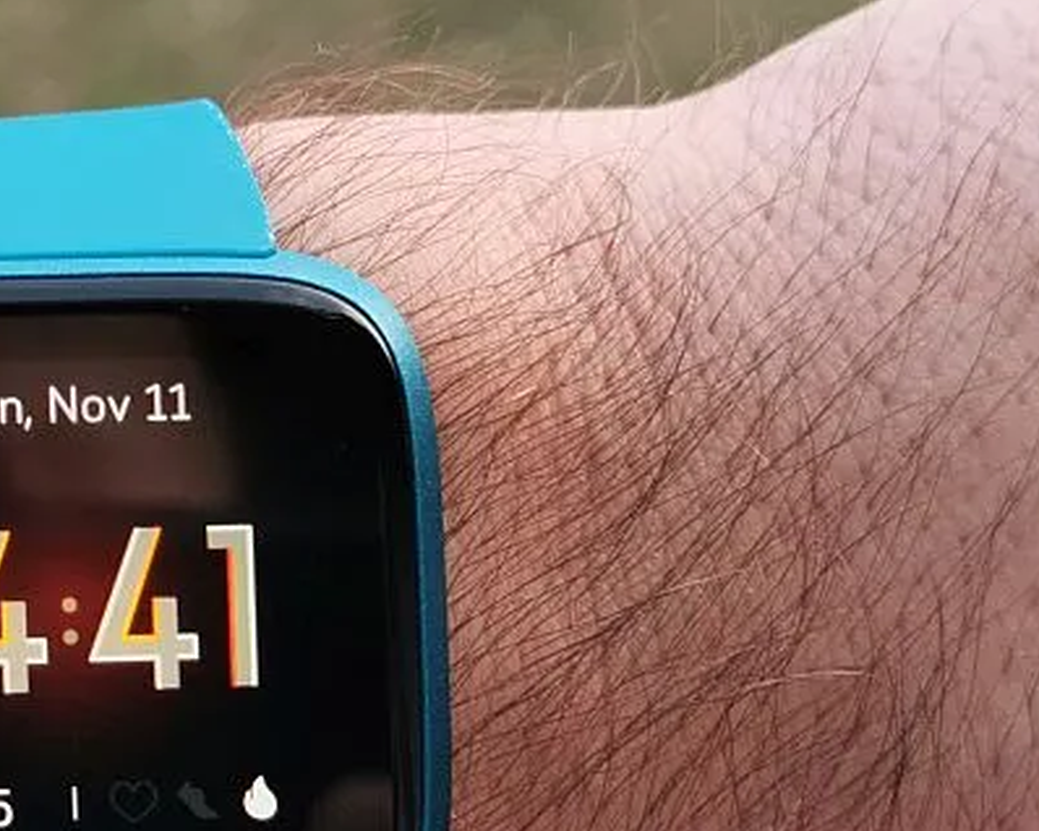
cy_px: 596
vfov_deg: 14.5
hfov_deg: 17.8
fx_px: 3258
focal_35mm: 106
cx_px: 60
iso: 50
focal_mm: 5.56
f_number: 1.6
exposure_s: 1/240
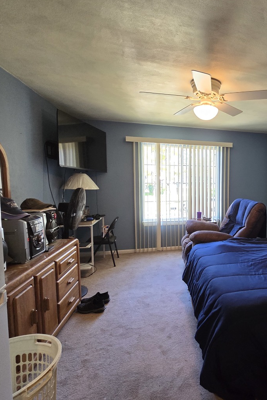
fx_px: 211
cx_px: 222
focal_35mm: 19
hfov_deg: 58.4
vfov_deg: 86.9
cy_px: 199
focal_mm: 2.2
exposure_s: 1/60
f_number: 2.2
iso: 320
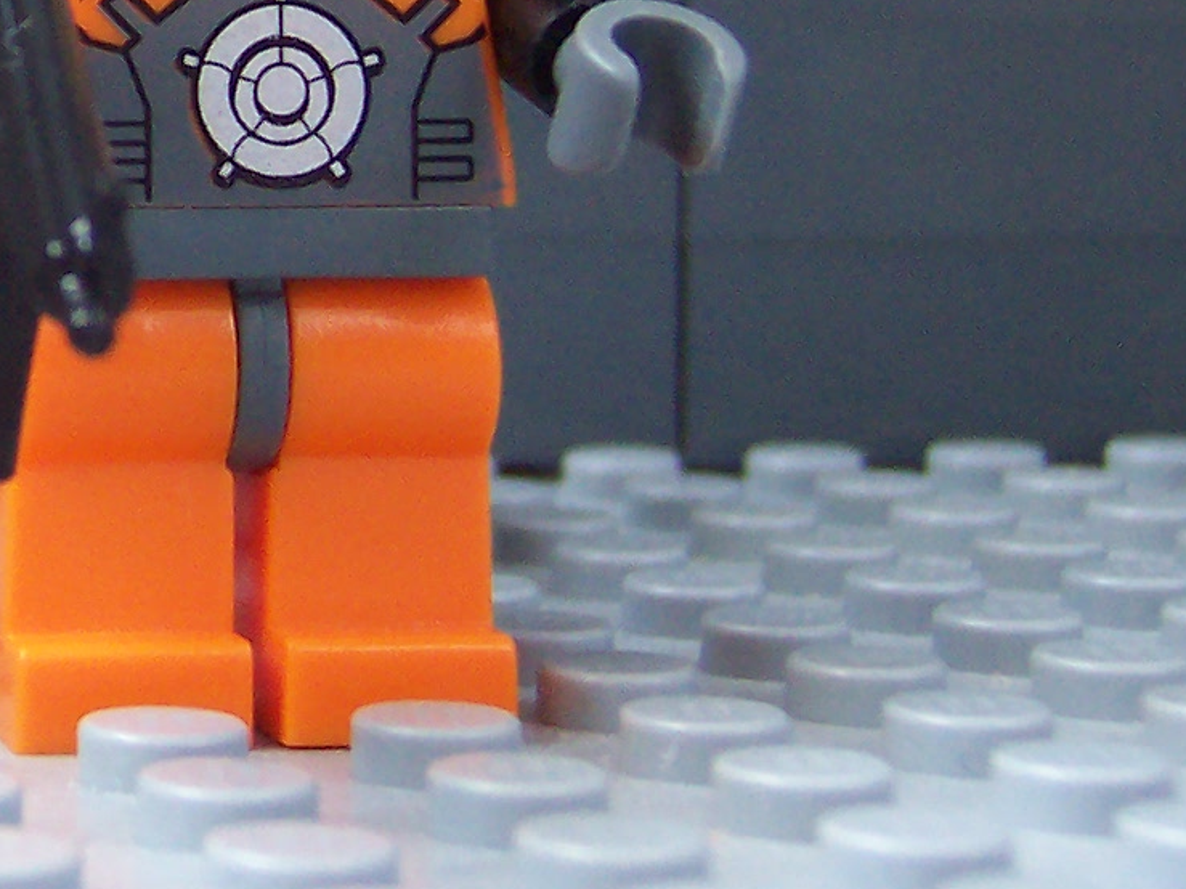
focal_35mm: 143
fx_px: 4899
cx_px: -411
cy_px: -85
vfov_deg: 10.3
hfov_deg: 13.3
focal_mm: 8
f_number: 3.4
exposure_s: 1/8
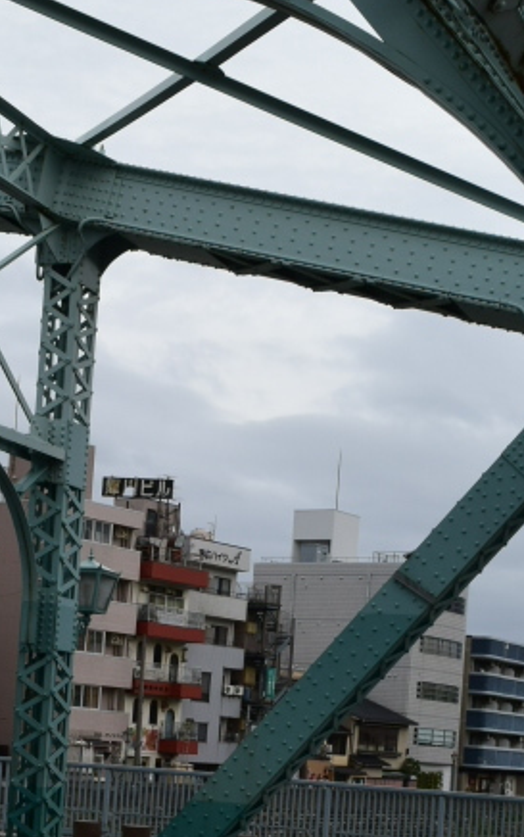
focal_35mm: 74
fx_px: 1689
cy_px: 741
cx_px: 328
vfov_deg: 26.9
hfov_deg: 17.6
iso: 400
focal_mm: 22
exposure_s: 1/250
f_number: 10
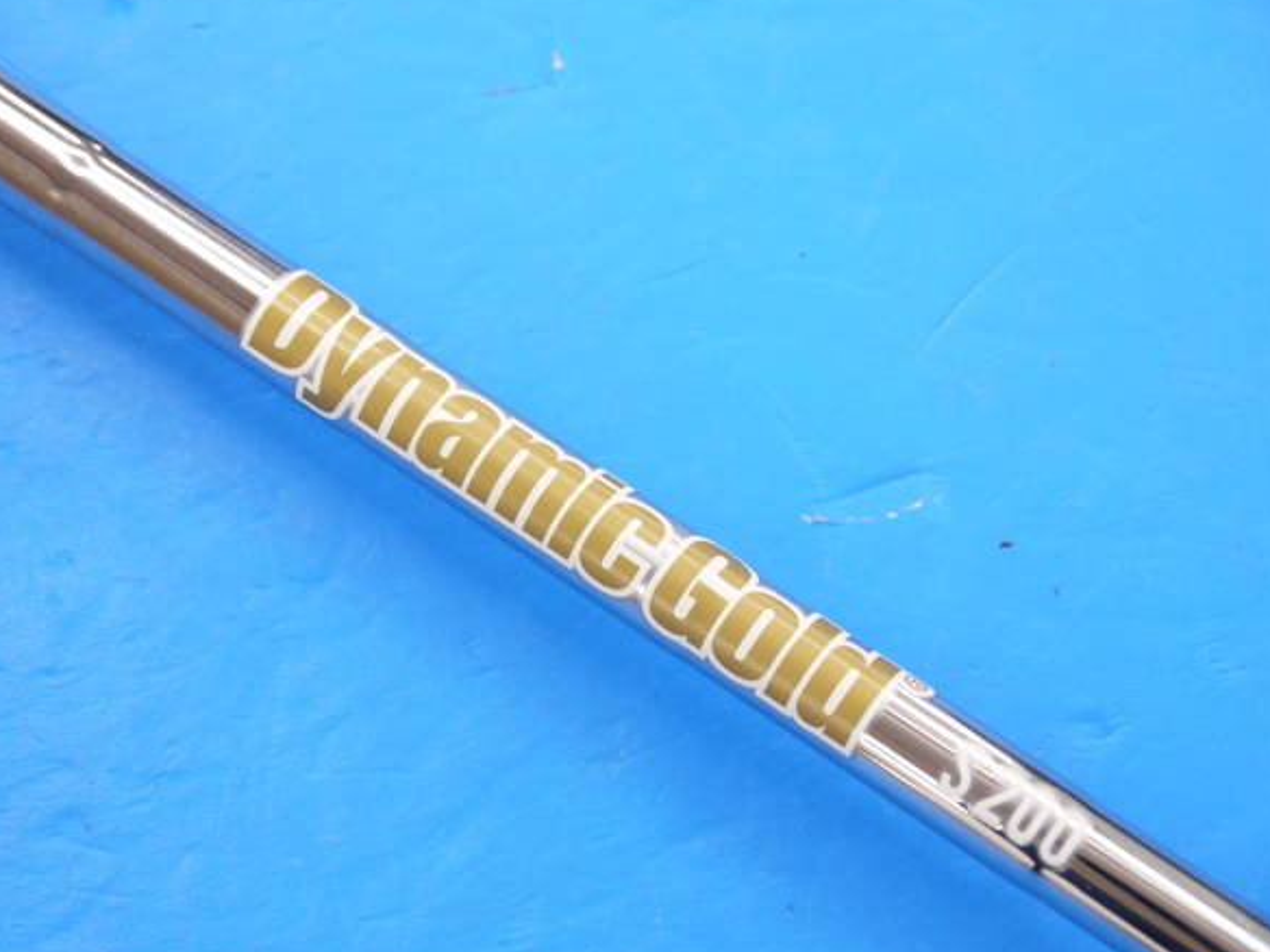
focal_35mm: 92
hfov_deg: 21.3
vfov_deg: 16.1
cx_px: 585
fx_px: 3375
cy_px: 489
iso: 640
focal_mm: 42
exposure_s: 1/80
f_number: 5.6
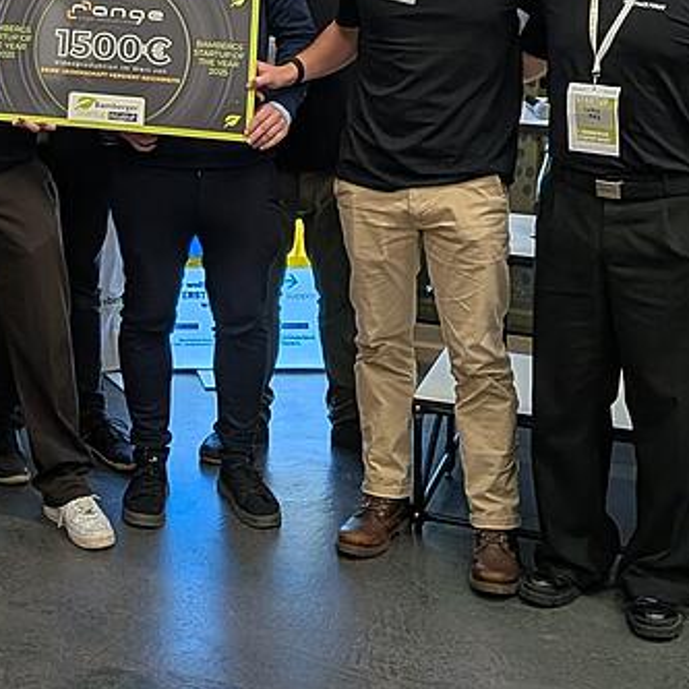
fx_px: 1148
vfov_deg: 32.6
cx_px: 74
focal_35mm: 51
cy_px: 157
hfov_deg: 31.9
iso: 27
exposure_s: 1/237
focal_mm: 4.53
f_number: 1.7
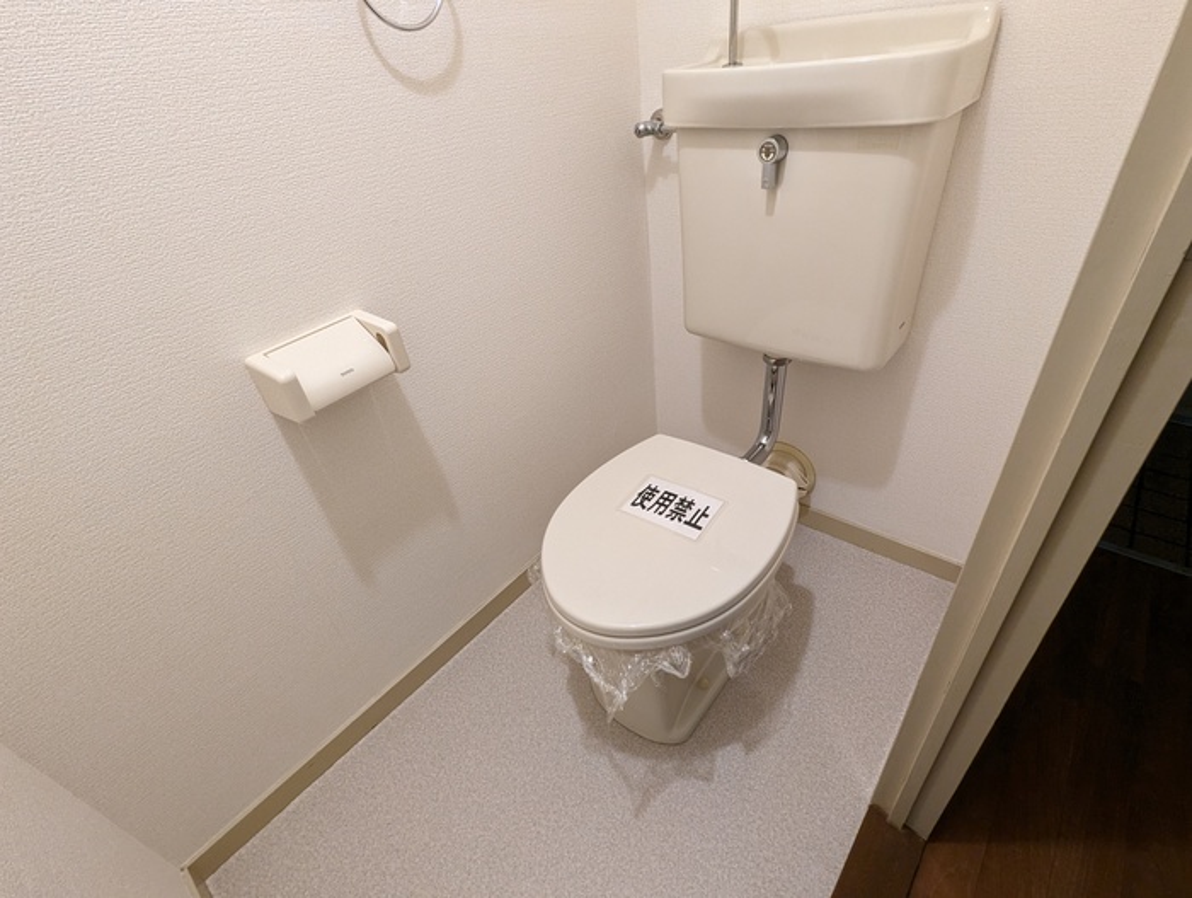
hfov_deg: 94.4
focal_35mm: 16
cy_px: 449
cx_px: 596
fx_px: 552
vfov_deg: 78.2
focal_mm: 2.35
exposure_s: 1/23.8
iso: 179
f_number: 2.2
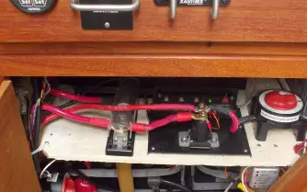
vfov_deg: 27.9
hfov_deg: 43.5
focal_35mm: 46
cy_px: 119
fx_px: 385
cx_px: 154
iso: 320
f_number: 3.3
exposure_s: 1/25
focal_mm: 4.1
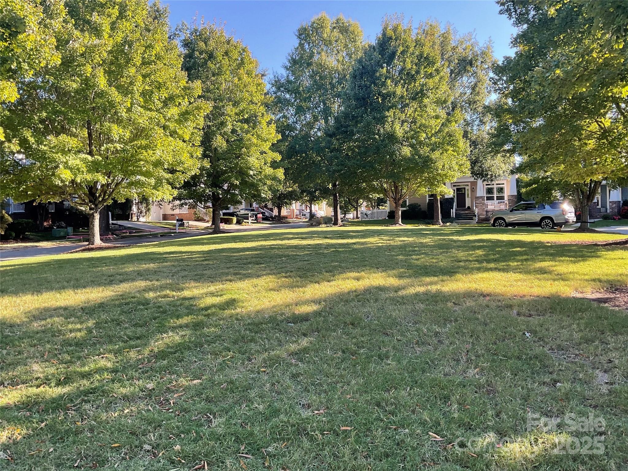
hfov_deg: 61.7
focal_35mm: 29
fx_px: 526
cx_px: 314
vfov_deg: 48.2
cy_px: 236
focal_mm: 3
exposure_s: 1/184
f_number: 1.8
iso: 16
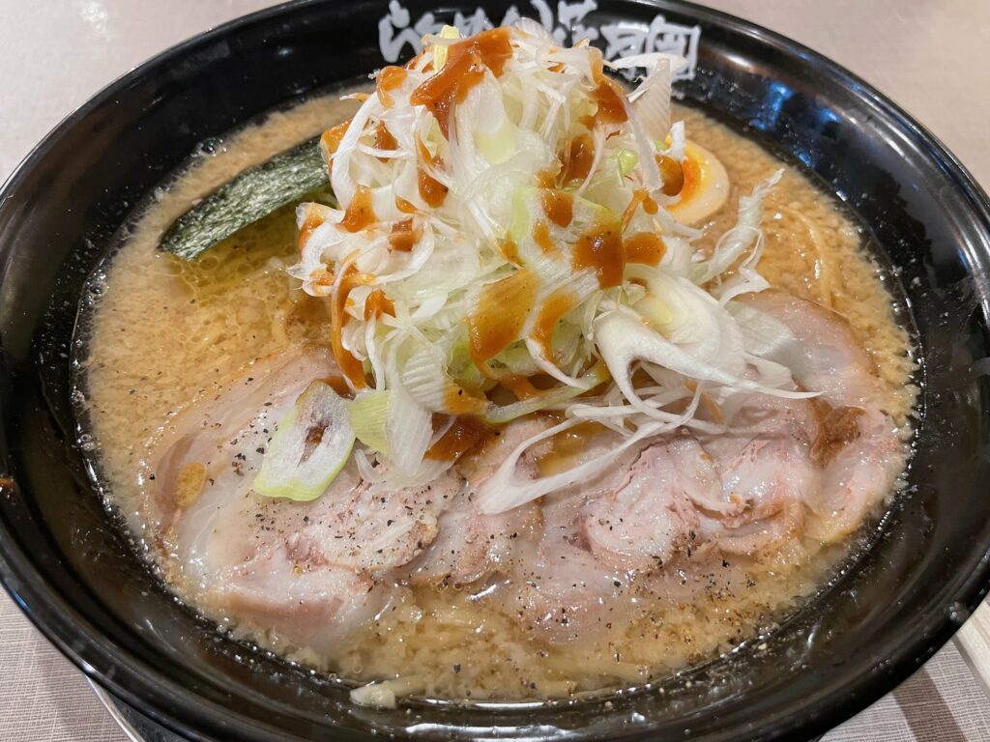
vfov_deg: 53.1
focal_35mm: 26
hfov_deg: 67.3
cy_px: 371
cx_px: 495
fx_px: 744
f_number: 1.6
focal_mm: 4.2
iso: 160
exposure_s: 1/50
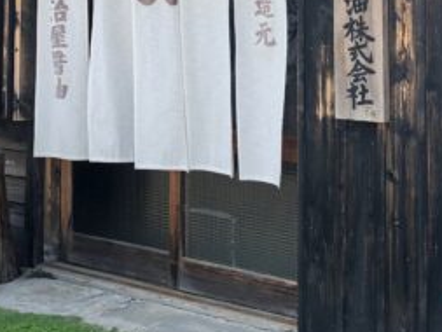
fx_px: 1086
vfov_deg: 16.9
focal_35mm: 85
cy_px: -23
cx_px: 243
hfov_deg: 23.0
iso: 20
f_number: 1.8
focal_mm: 4
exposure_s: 1/374
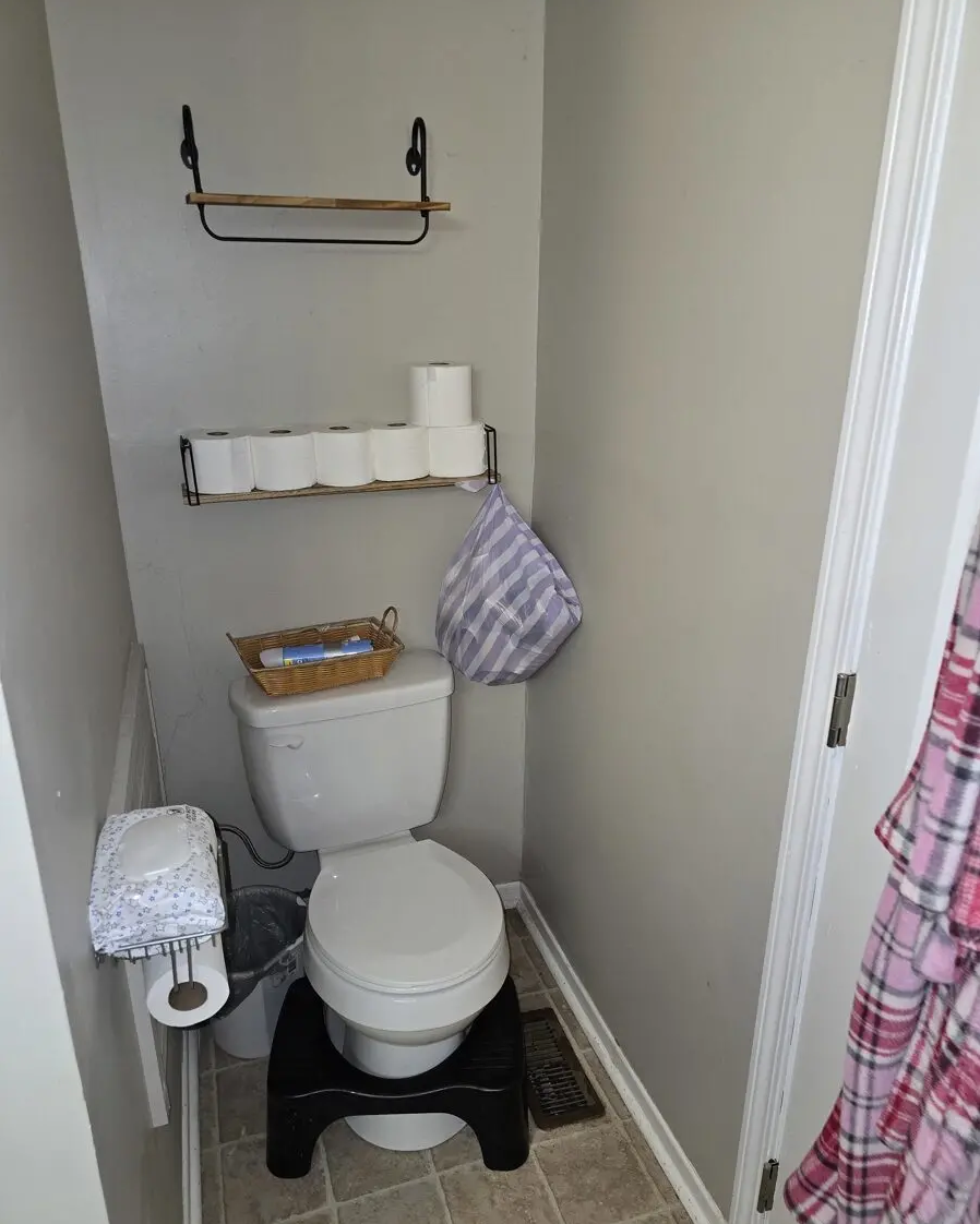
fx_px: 870
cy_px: 644
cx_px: 490
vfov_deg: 70.2
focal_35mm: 24
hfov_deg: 58.8
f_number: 1.7
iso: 100
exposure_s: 1/30
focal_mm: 6.3
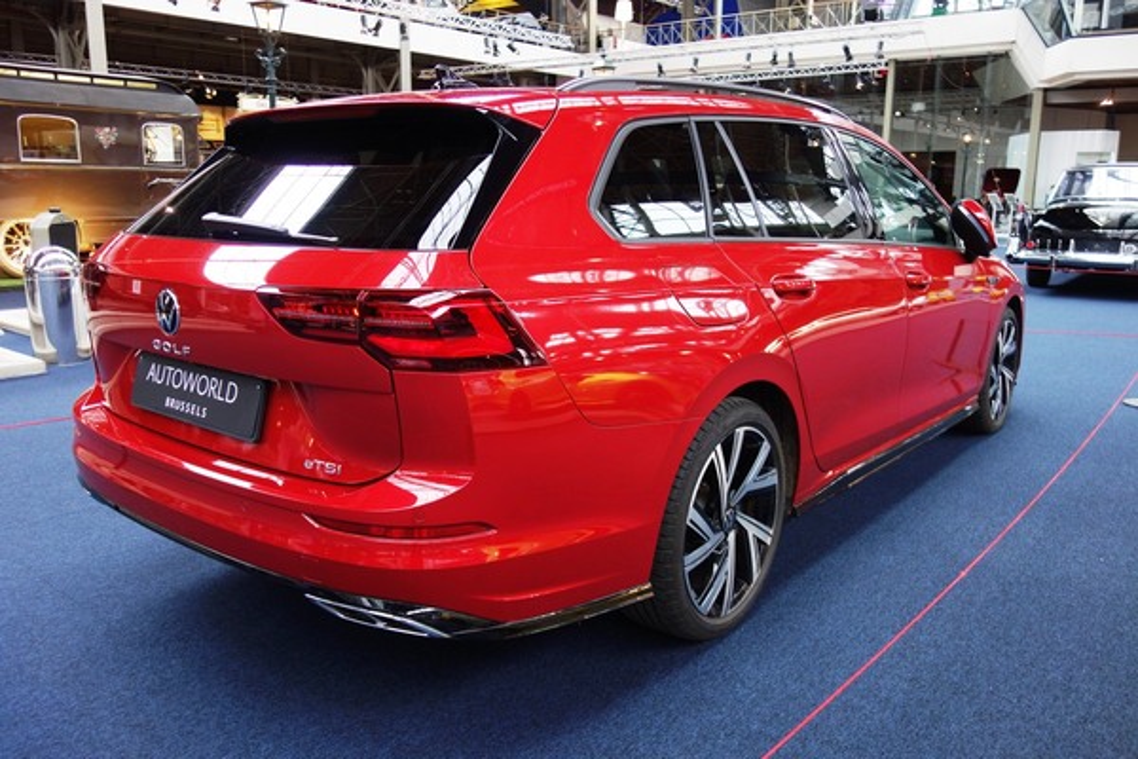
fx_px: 885
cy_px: 380
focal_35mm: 28
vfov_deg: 46.4
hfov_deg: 65.5
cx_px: 569
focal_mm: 10.4
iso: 125
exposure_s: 1/40
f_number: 1.8
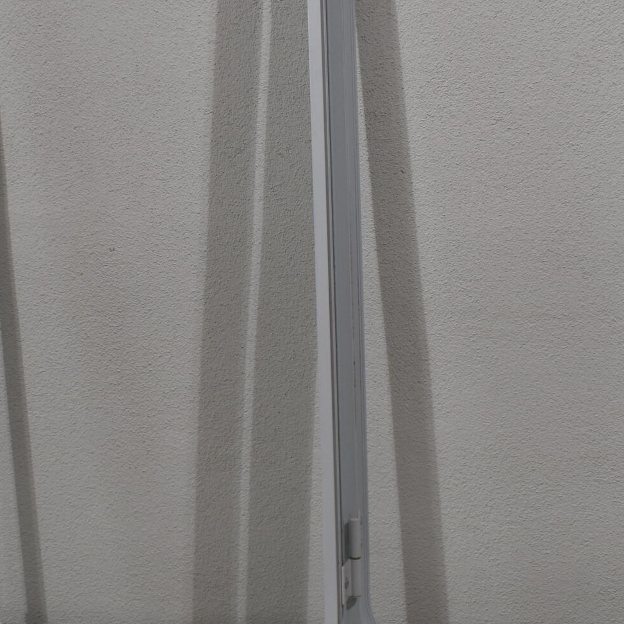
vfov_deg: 25.5
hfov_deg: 25.7
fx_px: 1366
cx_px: 275
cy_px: 178
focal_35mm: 67
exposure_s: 1/60
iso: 250
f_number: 8
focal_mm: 20
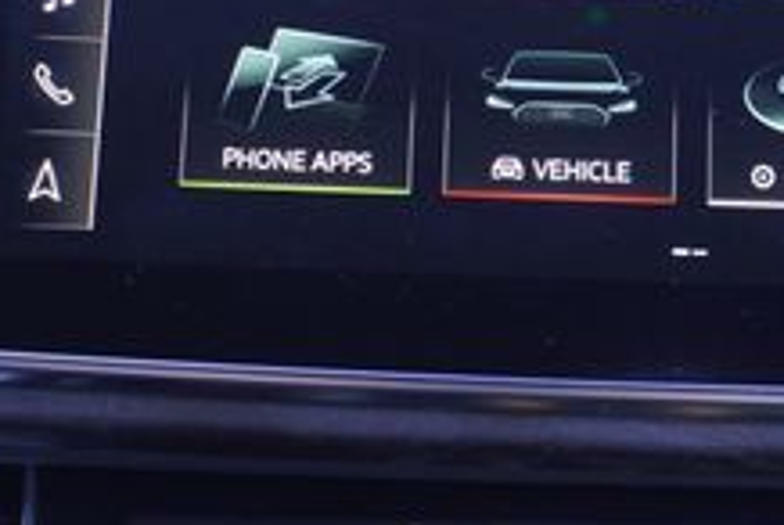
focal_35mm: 88
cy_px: 122
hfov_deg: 23.1
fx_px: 1919
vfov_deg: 15.5
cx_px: 453
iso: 500
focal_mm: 20
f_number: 4
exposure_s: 1/60
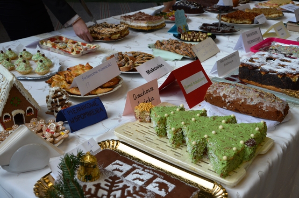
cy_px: 99
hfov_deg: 43.7
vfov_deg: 29.7
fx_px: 373
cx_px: 150
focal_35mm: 45
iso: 280
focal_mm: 30
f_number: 5.6
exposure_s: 1/125
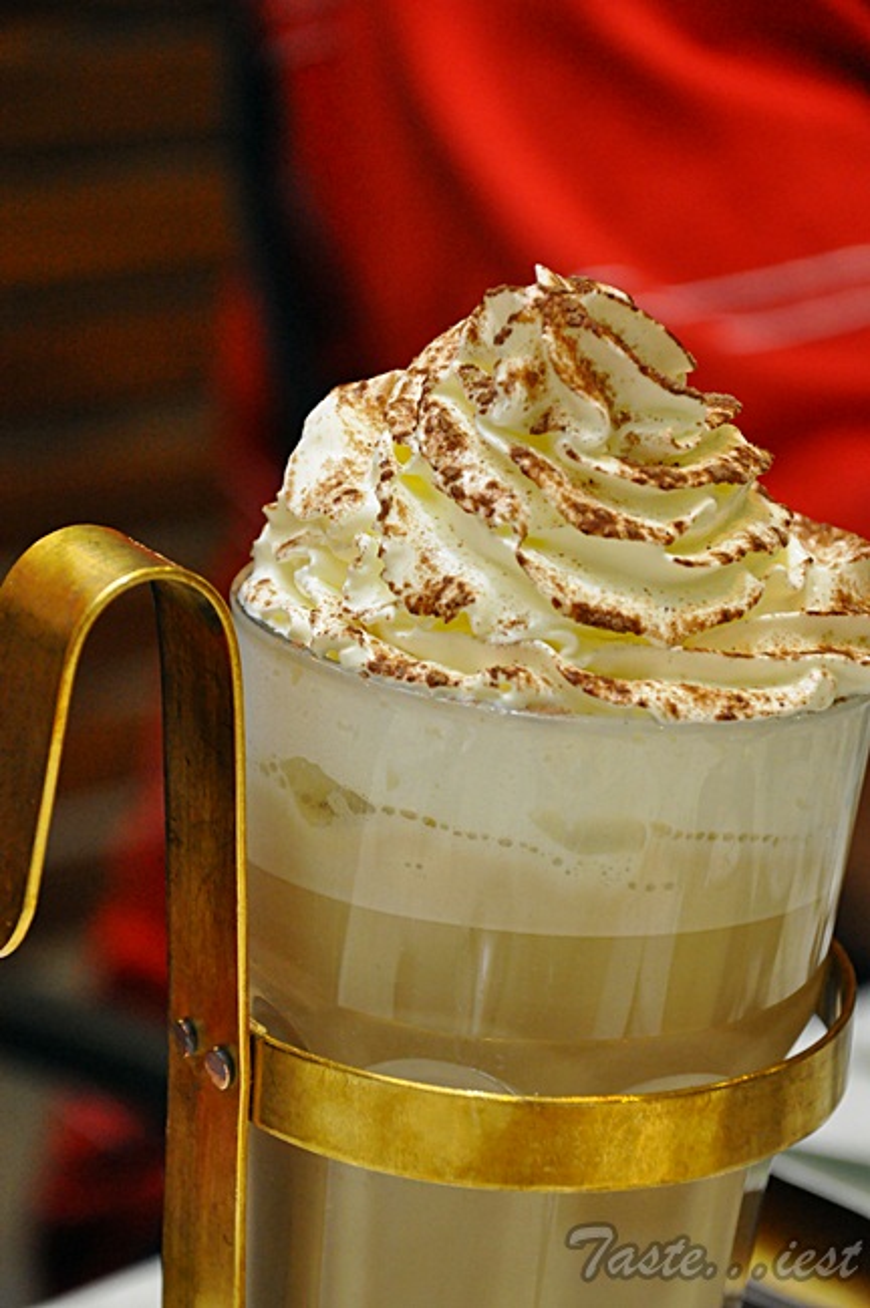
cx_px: 435
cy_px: 654
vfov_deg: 14.0
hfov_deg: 9.3
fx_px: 5340
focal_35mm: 147
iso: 2000
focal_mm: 98
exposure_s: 1/60
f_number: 5.6
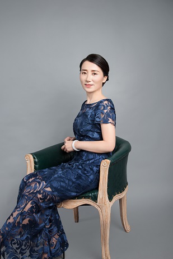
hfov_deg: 33.5
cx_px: 86
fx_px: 288
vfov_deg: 48.4
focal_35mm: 40
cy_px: 130
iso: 80
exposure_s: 1/160
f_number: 10
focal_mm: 40
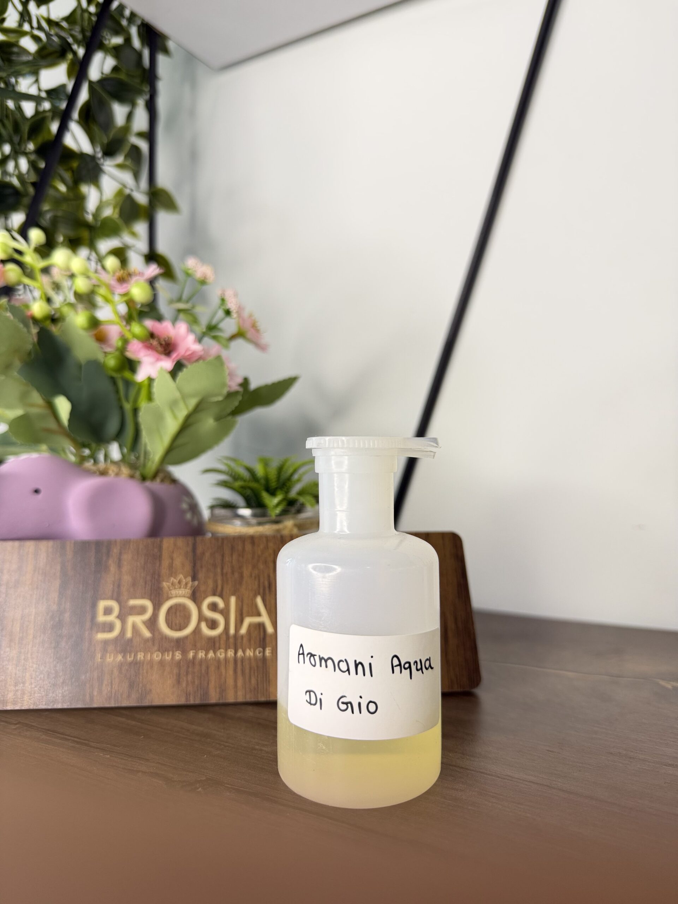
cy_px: 452
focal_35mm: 24
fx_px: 627
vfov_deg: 71.6
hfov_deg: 56.8
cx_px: 339
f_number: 1.78
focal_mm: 6.76
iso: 100
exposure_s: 1/100
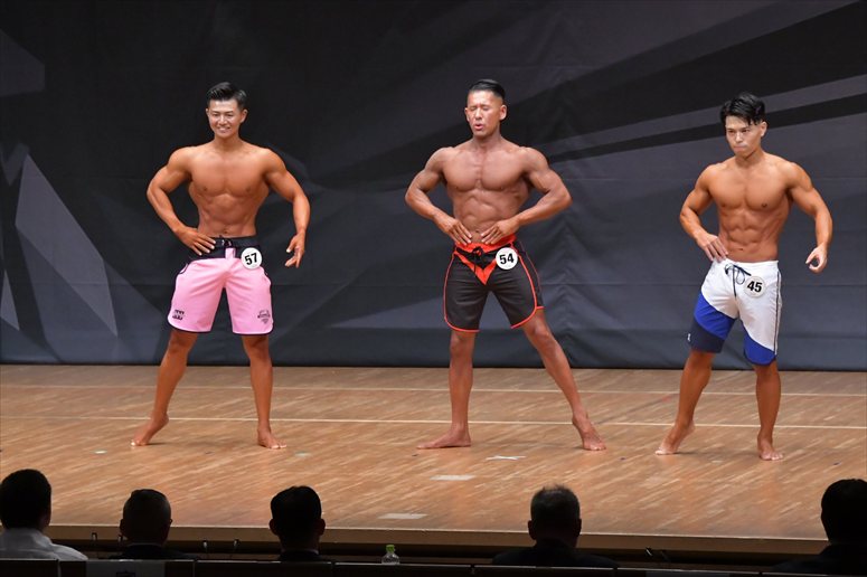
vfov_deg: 6.8
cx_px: 434
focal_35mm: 202
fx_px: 4863
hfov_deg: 10.2
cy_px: 288
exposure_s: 1/400
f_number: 5.6
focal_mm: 135
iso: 6400
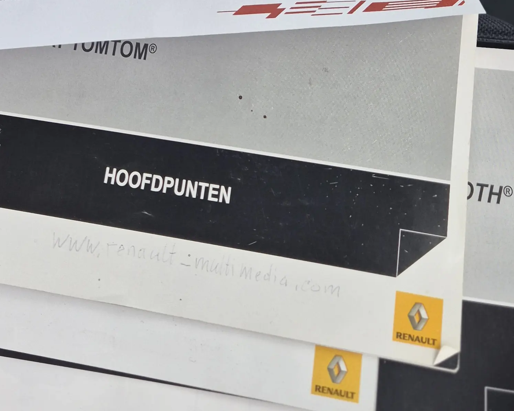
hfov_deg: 31.2
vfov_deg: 23.4
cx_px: 175
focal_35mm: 60
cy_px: -72
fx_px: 913
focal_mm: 5.4
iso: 64
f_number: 1.8
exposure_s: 1/100
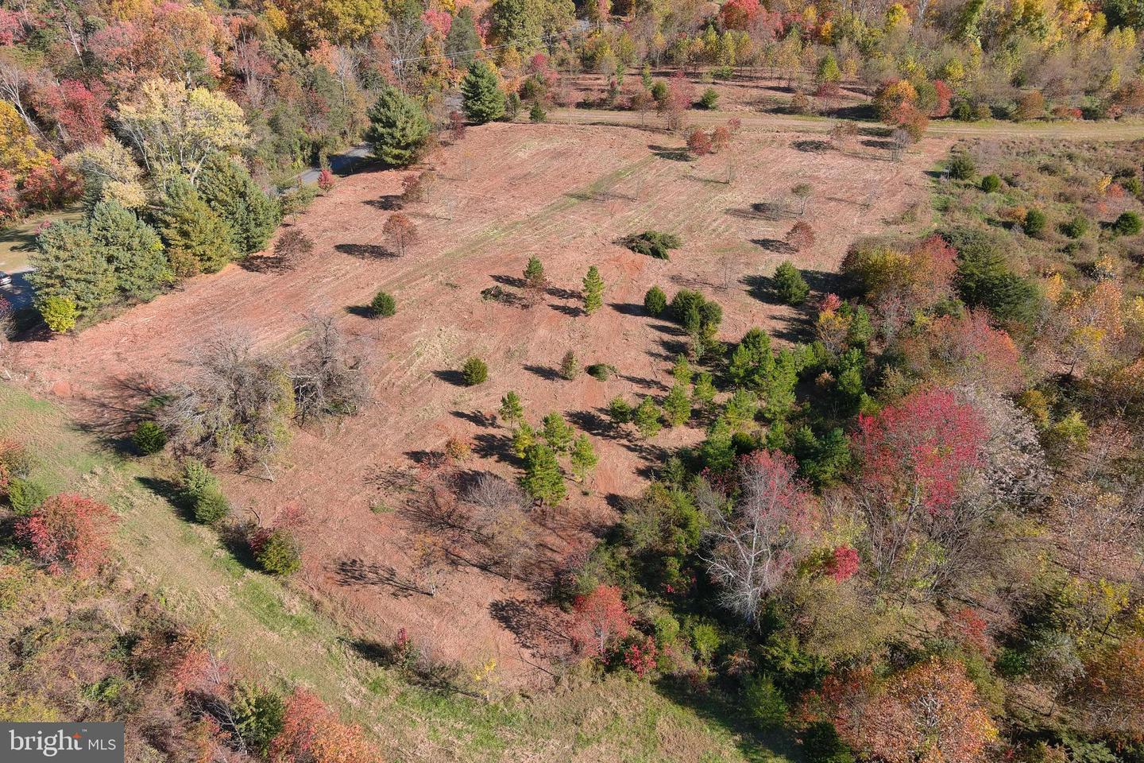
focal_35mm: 29
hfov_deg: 63.7
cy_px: 382
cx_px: 572
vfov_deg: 45.0
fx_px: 921
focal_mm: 10.13
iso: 100
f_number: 2.8
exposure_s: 1/500
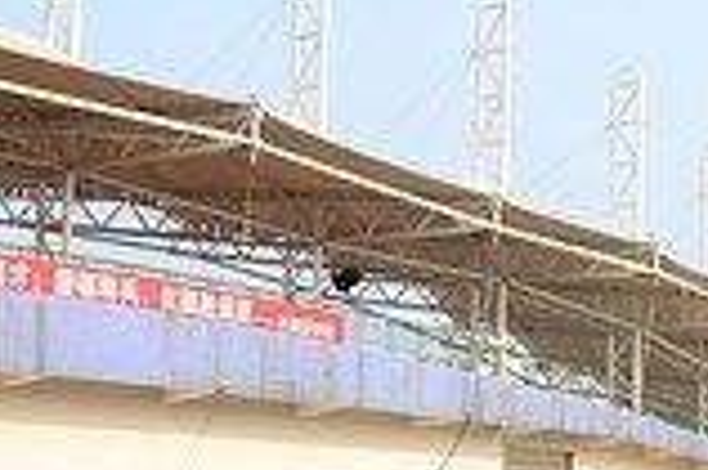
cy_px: 436
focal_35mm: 91
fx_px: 1788
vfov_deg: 14.8
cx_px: 766
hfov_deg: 21.3
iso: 200
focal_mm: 16
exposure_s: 1/640
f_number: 5
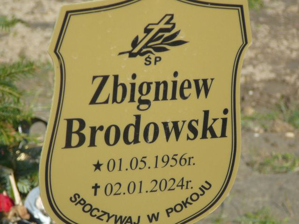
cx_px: 150
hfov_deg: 11.2
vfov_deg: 8.4
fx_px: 1529
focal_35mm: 177
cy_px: 112
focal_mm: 26.3
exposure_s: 1/500
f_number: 4
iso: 80
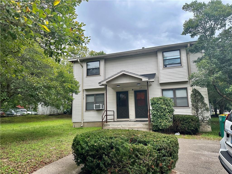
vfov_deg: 56.8
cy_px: 87
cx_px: 116
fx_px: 161
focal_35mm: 24
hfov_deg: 71.6
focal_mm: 6.86
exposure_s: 1/650
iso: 80
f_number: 1.78
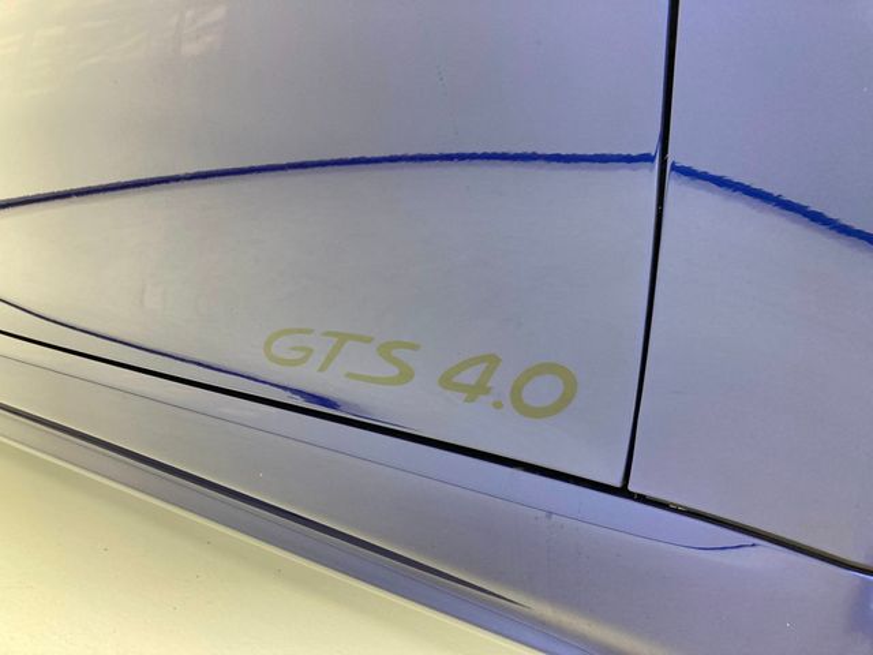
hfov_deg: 63.4
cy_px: 328
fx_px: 706
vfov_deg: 49.7
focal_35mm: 28
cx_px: 436
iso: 80
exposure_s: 1/120
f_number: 1.8
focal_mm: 3.99
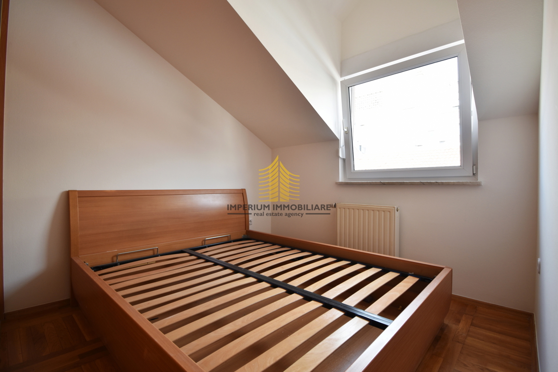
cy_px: 186
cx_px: 279
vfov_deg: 77.3
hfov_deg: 100.4
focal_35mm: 15
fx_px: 232
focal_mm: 10
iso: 110
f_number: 4.5
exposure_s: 1/30
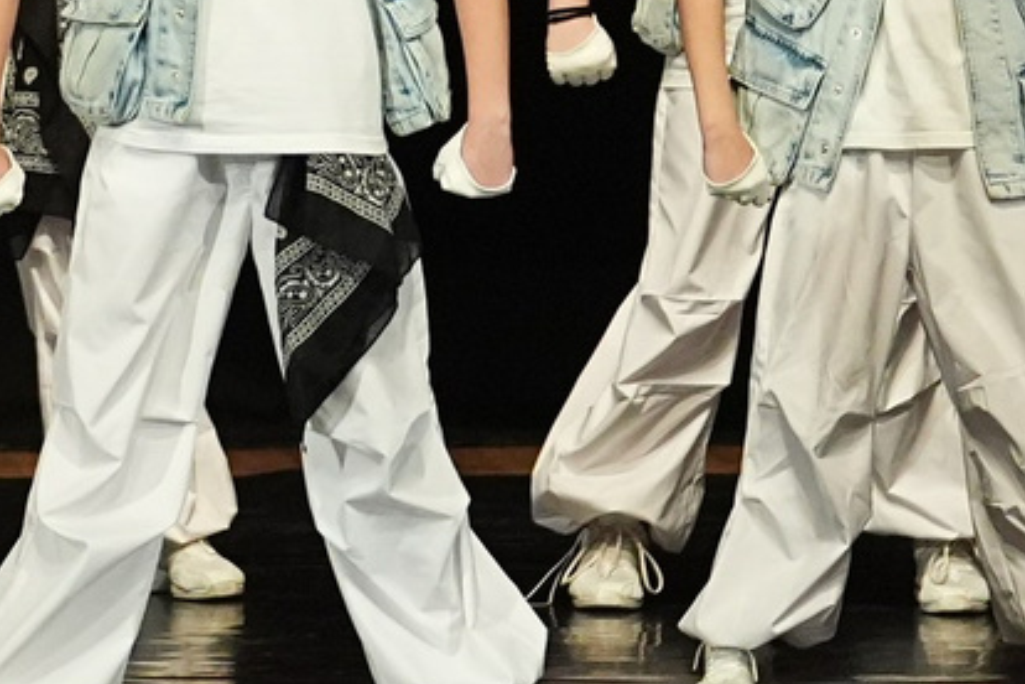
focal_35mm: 724
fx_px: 20612
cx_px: 337
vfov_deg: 1.9
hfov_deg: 2.8
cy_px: -1074
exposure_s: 1/400
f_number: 2.8
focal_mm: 117
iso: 3200
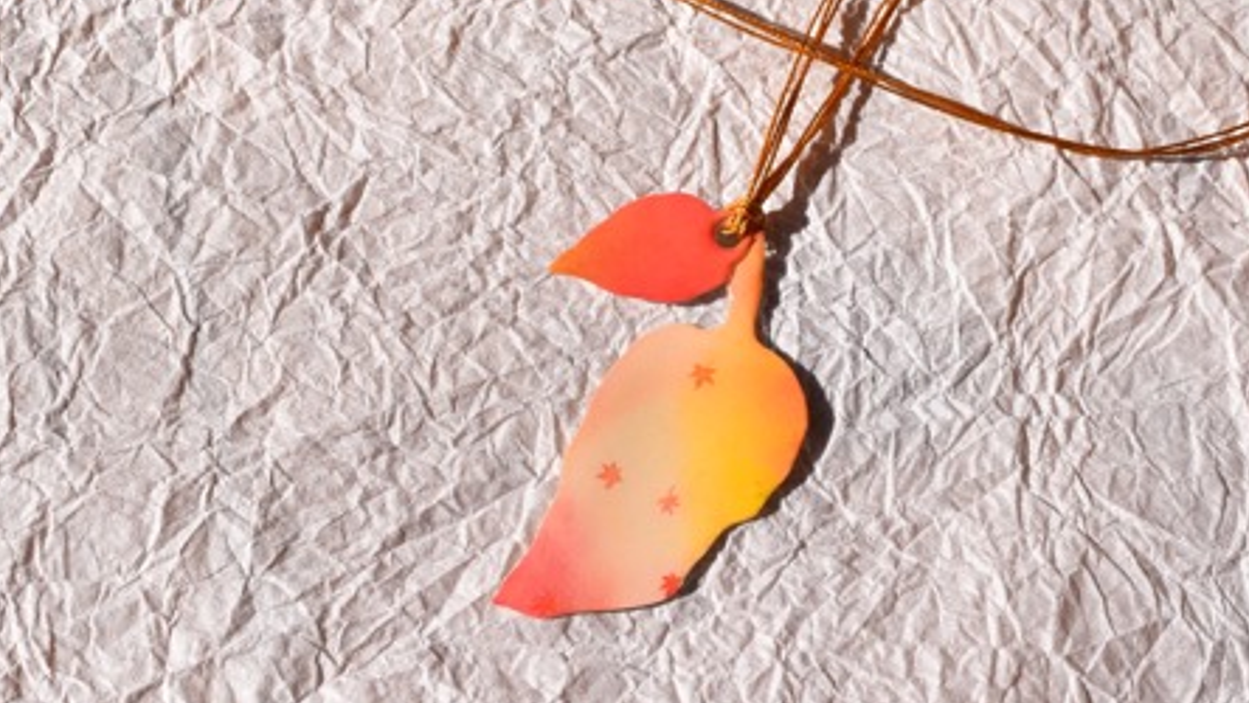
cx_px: 692
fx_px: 2253
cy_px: -7
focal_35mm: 68
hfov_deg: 31.0
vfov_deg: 17.3
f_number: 11
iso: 200
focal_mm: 24
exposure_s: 1/500
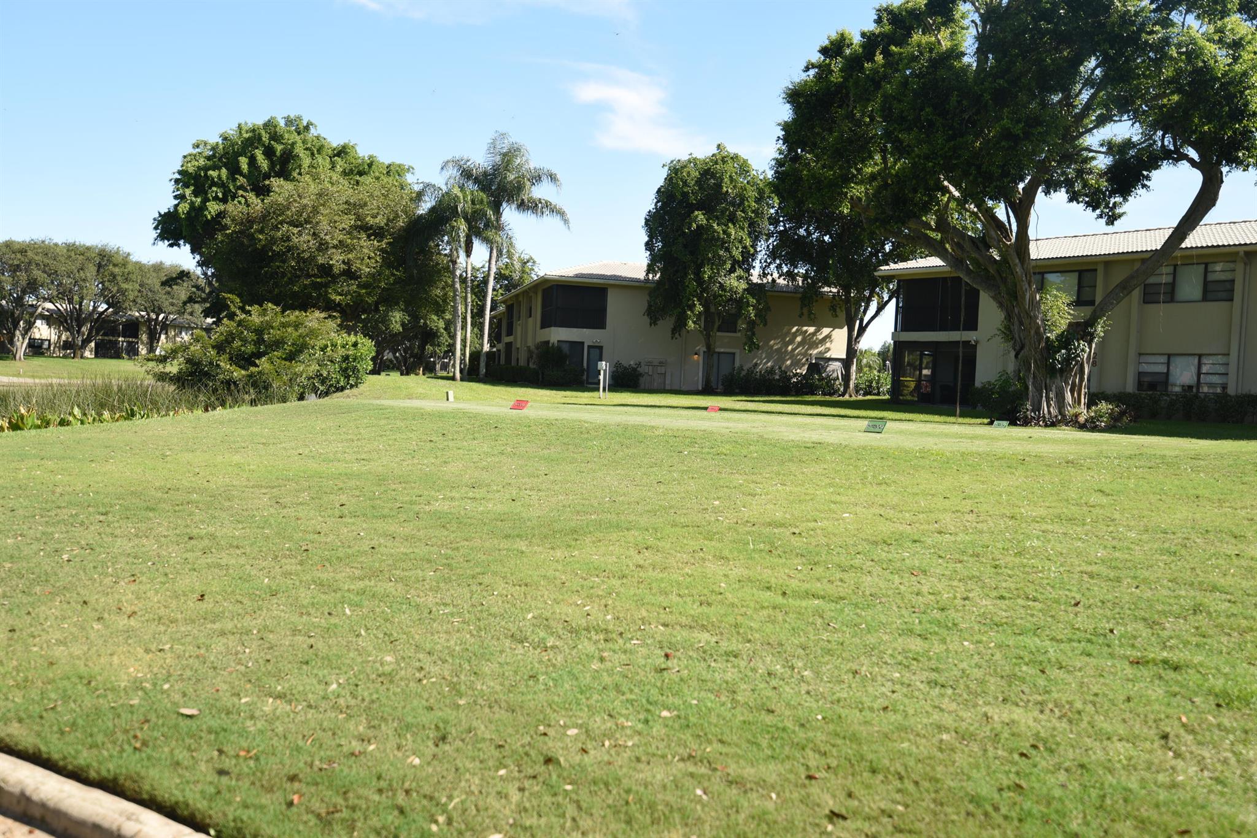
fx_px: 1013
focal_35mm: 29
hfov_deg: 63.7
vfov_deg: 45.0
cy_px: 419
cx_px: 628
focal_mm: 29
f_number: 2.8
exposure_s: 1/400
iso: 100
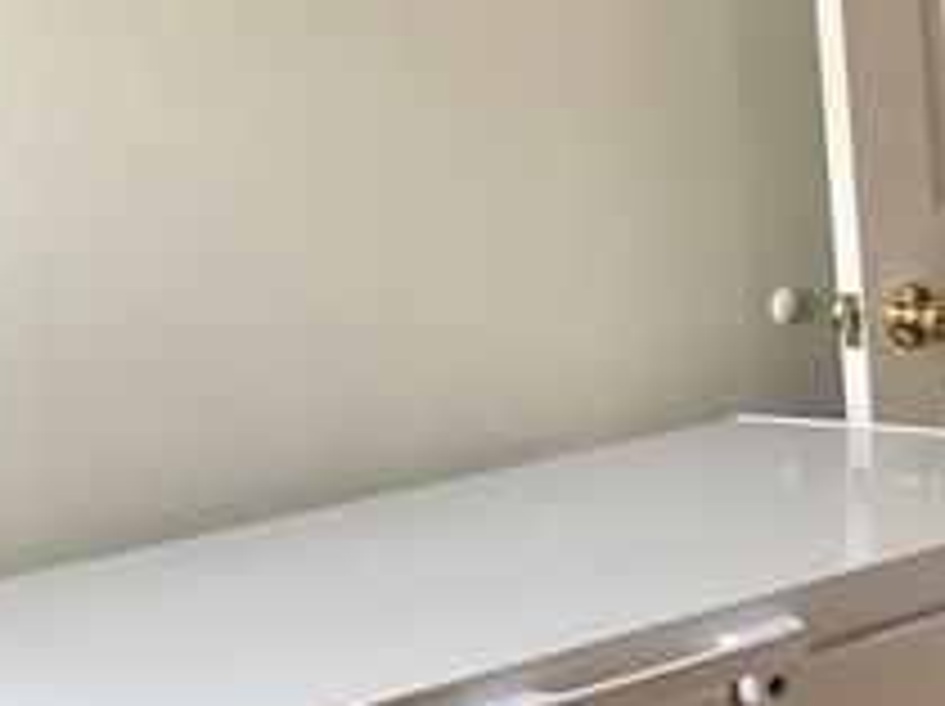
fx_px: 3463
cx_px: 2034
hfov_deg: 13.0
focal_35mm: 127
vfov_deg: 11.6
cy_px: 108
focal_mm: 4.25
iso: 80
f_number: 1.8
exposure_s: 1/121
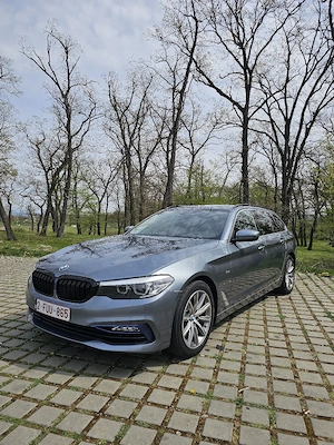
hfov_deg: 58.9
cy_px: 222
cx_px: 167
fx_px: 296
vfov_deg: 73.9
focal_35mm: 23
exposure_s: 1/909
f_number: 1.7
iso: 10
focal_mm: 6.3
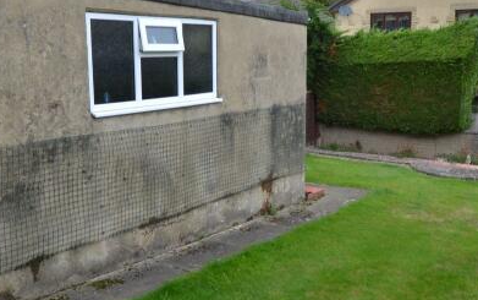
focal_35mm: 40
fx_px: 521
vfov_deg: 32.0
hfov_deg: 49.2
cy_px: 121
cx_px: 260
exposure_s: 1/100
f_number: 5
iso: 400
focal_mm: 10
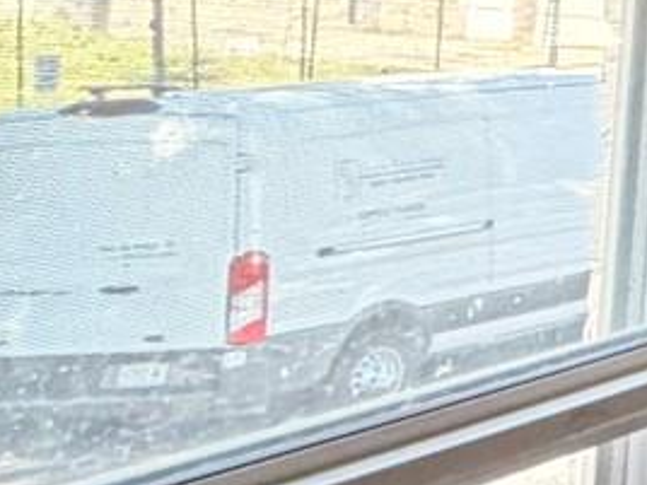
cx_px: 2255
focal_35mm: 107
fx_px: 2000
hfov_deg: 9.6
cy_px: -188
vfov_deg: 13.2
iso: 320
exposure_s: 1/121
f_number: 2.2
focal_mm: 2.22
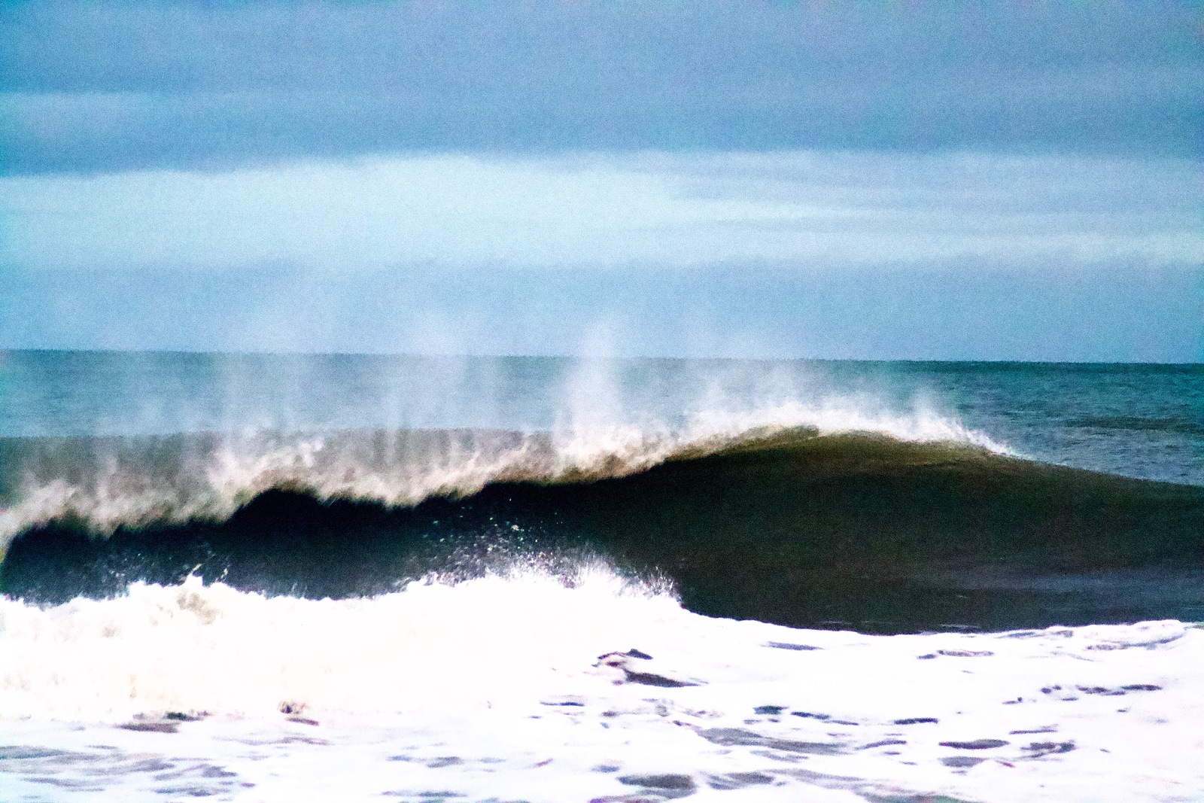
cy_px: 402
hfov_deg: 10.5
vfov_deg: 7.0
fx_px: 6522
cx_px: 602
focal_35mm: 195
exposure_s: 1/40
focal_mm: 130
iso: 3200
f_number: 4.2
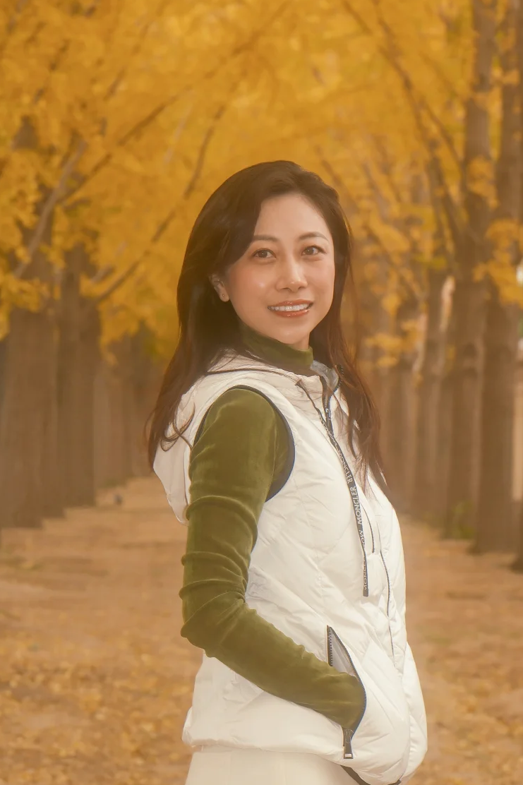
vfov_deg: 15.3
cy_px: 398
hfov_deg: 10.2
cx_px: 265
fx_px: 2921
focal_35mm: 134
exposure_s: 1/80
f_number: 5.6
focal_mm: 61.5
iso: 640
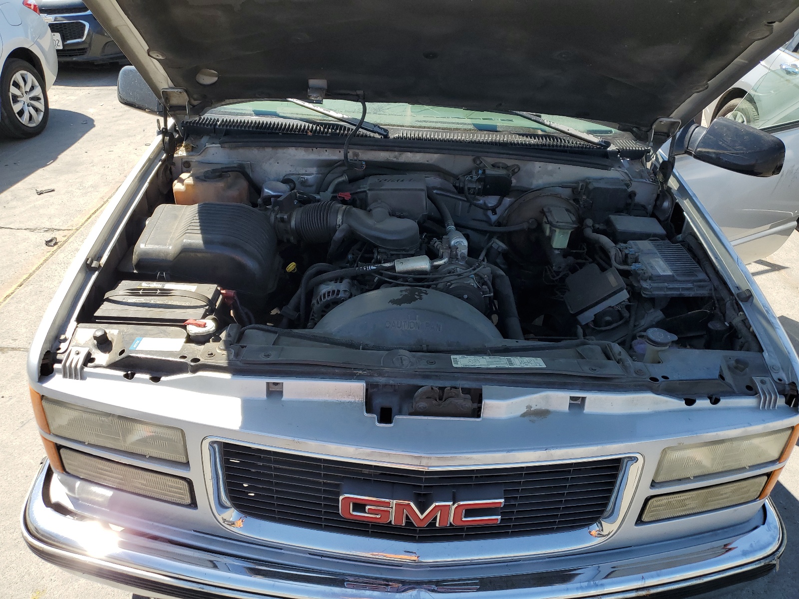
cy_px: 300
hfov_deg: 67.3
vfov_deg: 53.1
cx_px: 400
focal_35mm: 26
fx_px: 600
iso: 50
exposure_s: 1/1667
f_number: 1.5
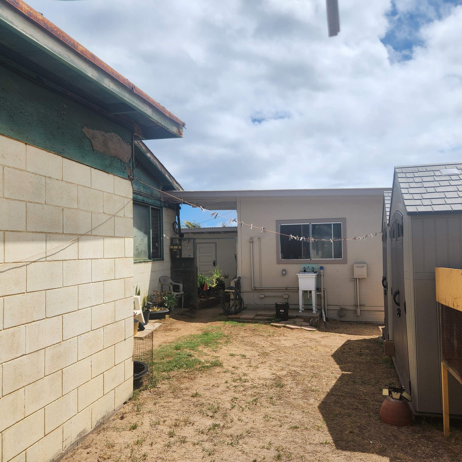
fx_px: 423
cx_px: 244
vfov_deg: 57.3
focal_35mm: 28
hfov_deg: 57.3
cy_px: 238
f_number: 1.8
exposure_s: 1/3418
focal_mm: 5.4
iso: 20
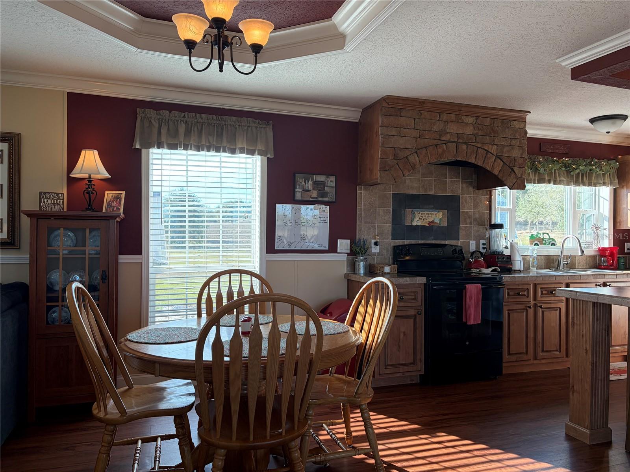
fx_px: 473
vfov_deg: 53.1
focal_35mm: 26
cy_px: 236
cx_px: 315
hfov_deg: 67.3
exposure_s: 1/200
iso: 64
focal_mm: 5.96
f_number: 1.6
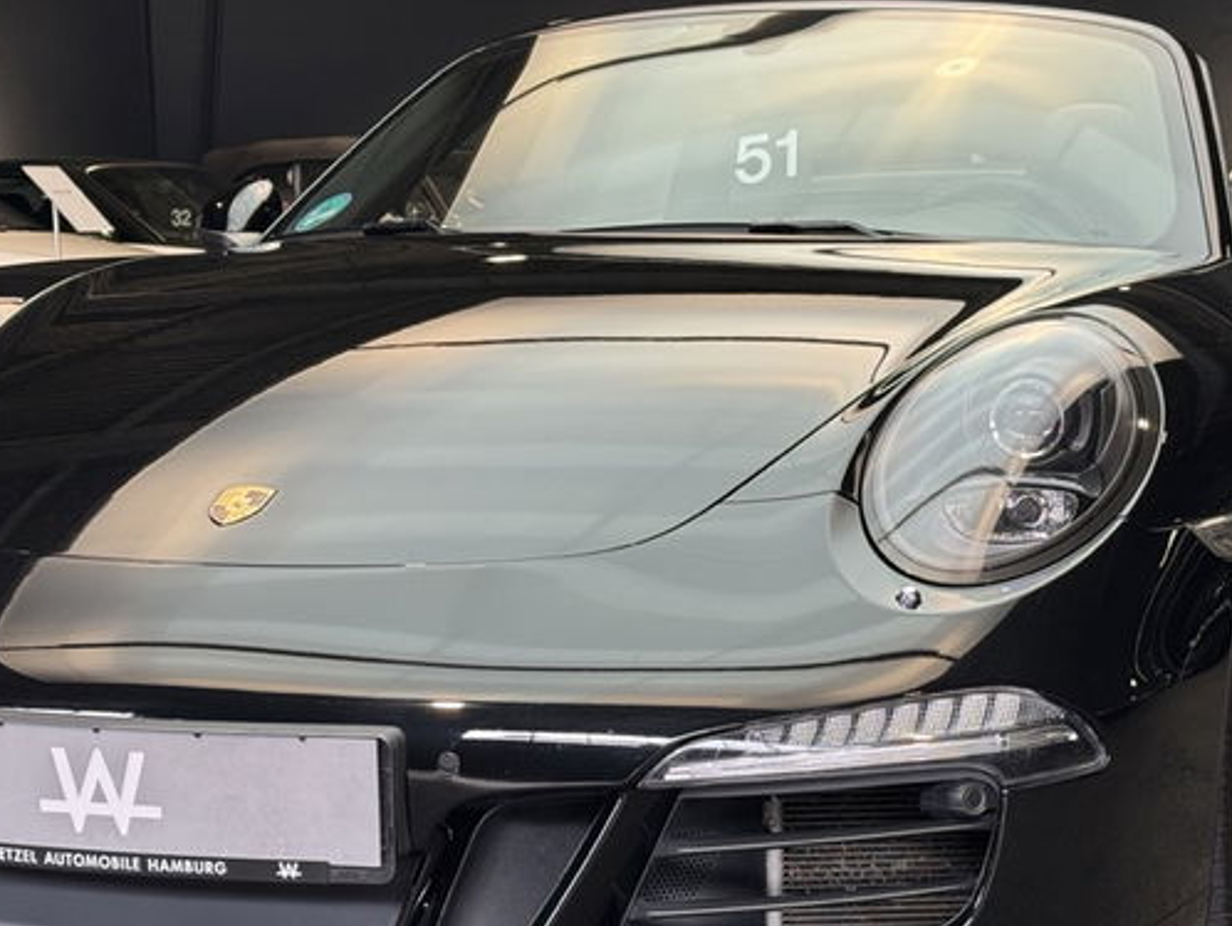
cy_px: 589
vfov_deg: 19.9
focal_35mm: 74
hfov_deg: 26.1
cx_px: 841
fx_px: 2635
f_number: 1.78
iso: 80
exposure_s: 1/50
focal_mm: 6.76
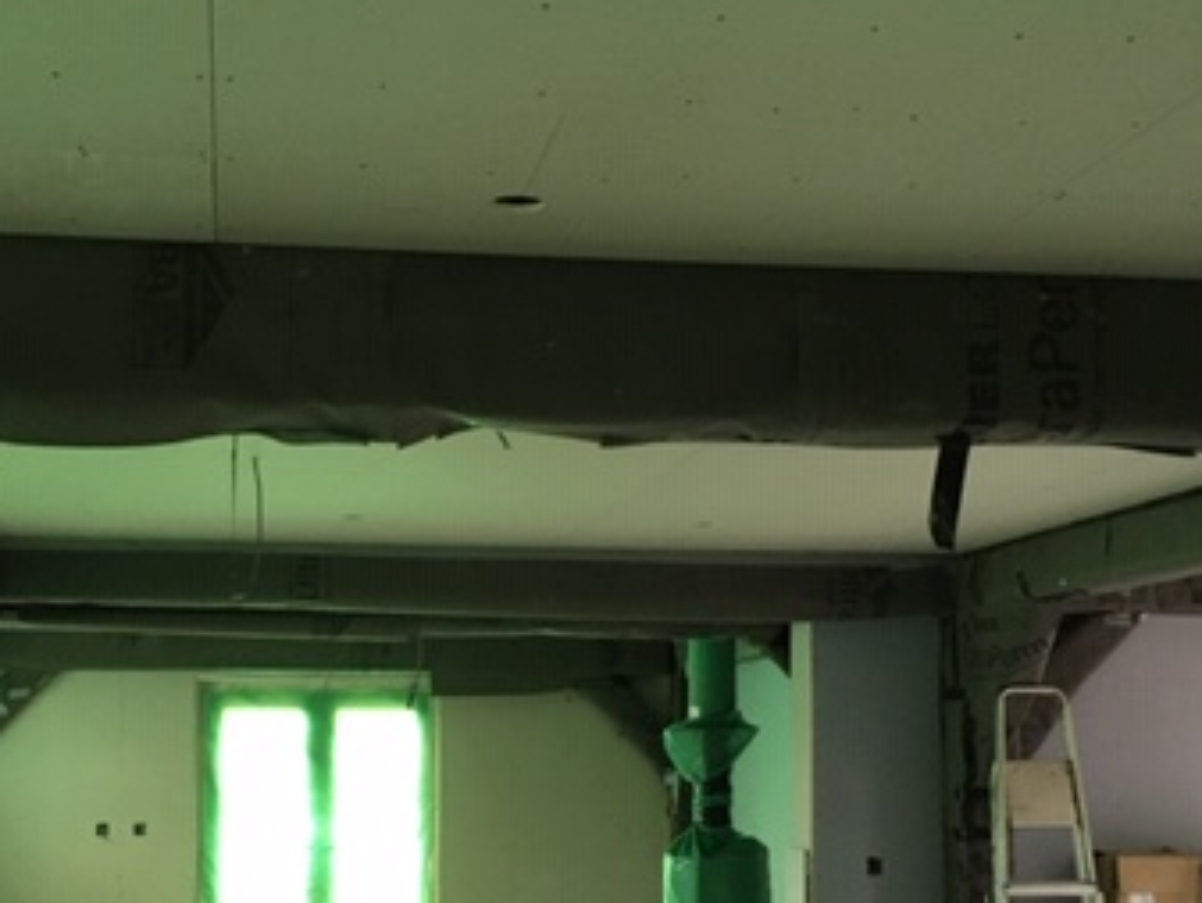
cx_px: 499
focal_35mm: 55
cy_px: 646
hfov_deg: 34.8
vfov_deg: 26.3
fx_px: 1910
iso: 160
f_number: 2.2
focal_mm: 4.15
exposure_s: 1/33
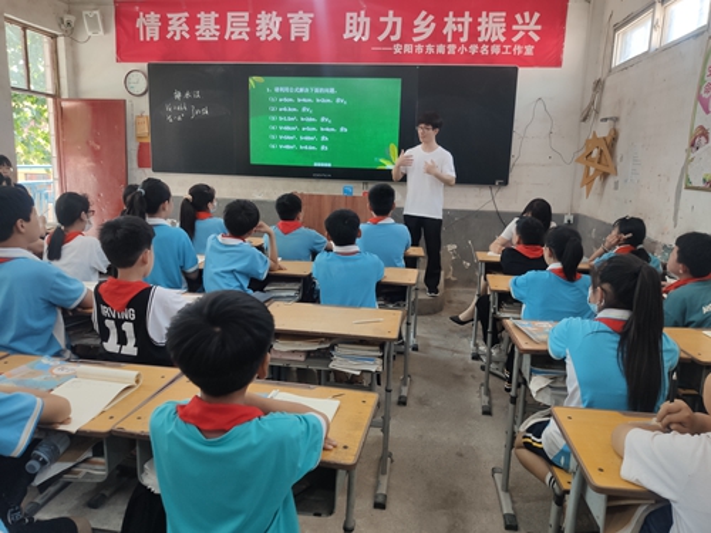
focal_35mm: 27
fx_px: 555
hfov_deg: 65.3
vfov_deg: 51.4
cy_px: 266
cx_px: 356
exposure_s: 1/100
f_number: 1.75
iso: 150
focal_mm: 4.75
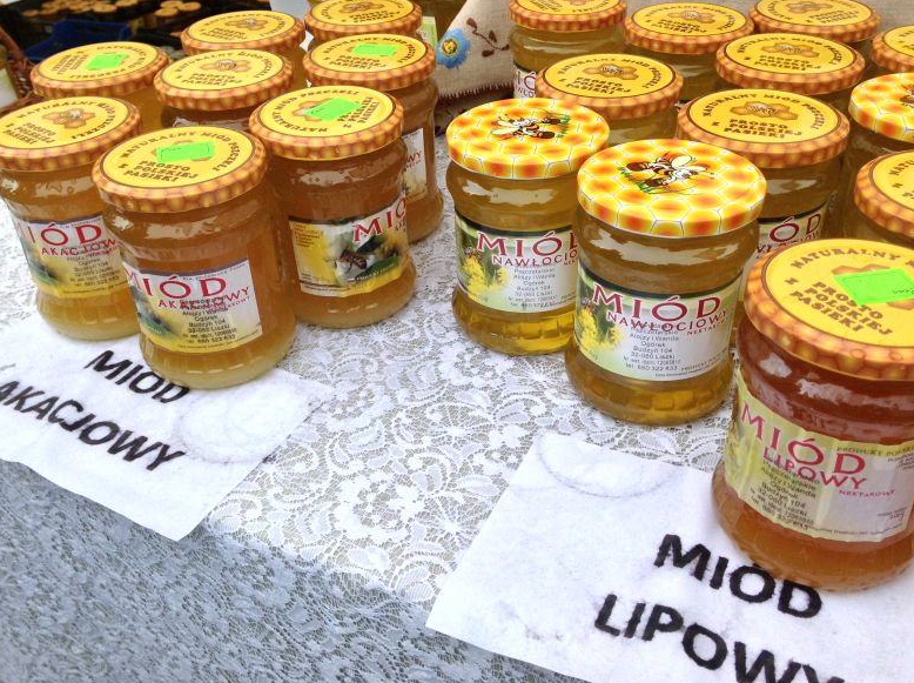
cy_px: 346
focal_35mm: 36
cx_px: 453
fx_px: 949
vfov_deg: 39.6
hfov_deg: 51.4
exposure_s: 1/444
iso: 50
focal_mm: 4.28
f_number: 2.4
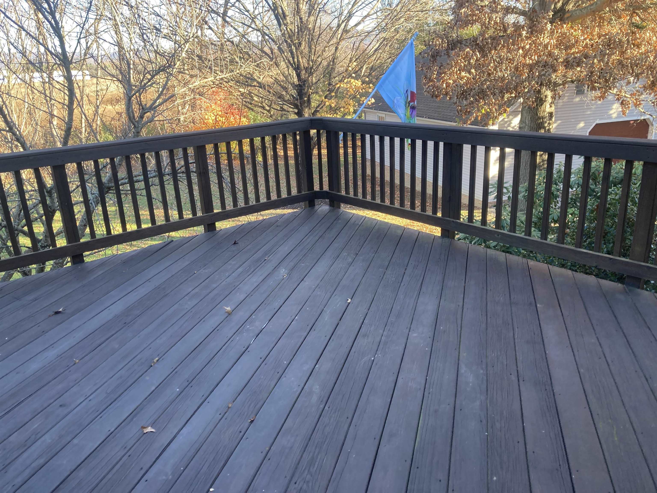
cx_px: 328
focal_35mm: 28
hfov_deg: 63.4
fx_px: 531
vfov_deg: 49.7
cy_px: 246
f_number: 1.8
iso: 40
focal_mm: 3.99
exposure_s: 1/121
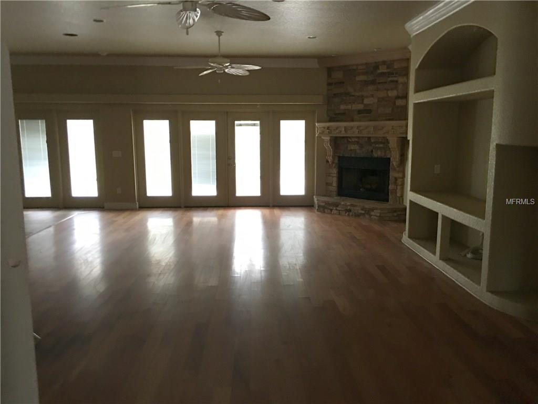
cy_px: 202
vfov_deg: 48.2
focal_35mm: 29
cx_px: 269
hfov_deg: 61.7
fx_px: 451
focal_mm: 4.15
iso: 100
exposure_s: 1/15
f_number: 2.2
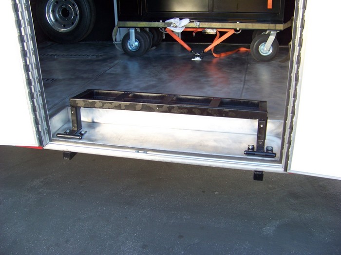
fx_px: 355
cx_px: 170
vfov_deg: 39.7
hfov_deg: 51.4
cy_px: 128
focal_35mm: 36
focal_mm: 5.85
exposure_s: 1/60
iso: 72
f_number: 2.8
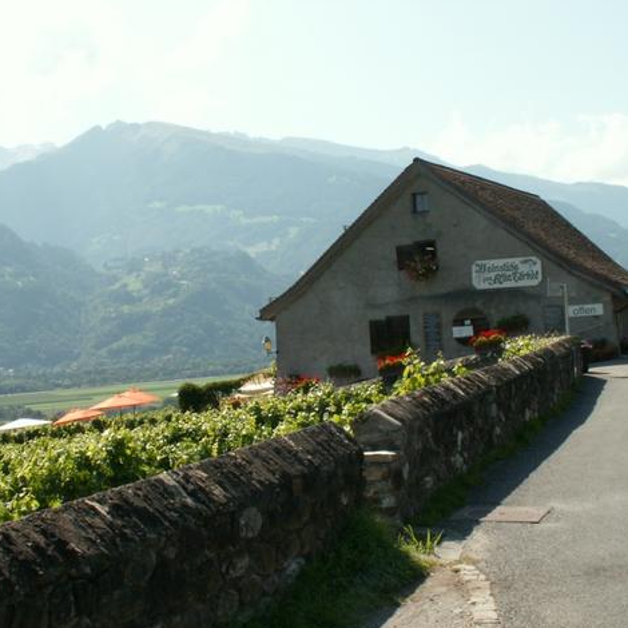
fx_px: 1088
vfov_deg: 32.2
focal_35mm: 53
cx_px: 293
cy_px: 314
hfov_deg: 32.2
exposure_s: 1/100
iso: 50
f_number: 8
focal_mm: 7.23
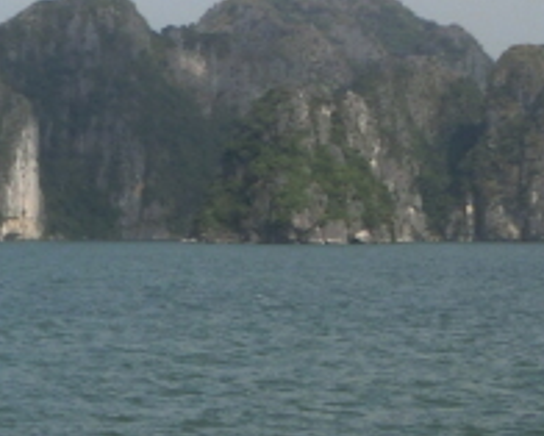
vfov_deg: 10.0
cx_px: -663
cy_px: 11
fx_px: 2465
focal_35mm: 153
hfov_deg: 11.0
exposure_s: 1/250
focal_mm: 5.36
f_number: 8.9
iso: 80
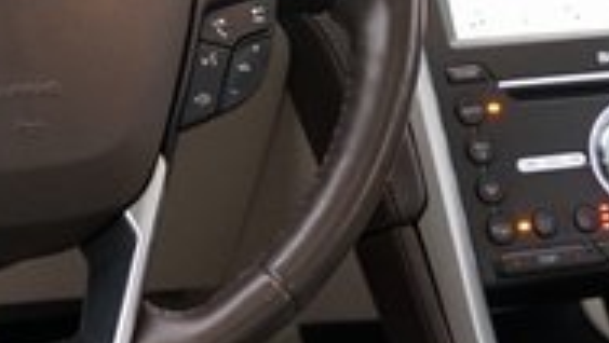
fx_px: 2020
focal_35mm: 125
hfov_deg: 17.1
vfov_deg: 9.7
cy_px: 89
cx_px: 269
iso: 1600
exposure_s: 1/160
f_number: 3.2
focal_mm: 35
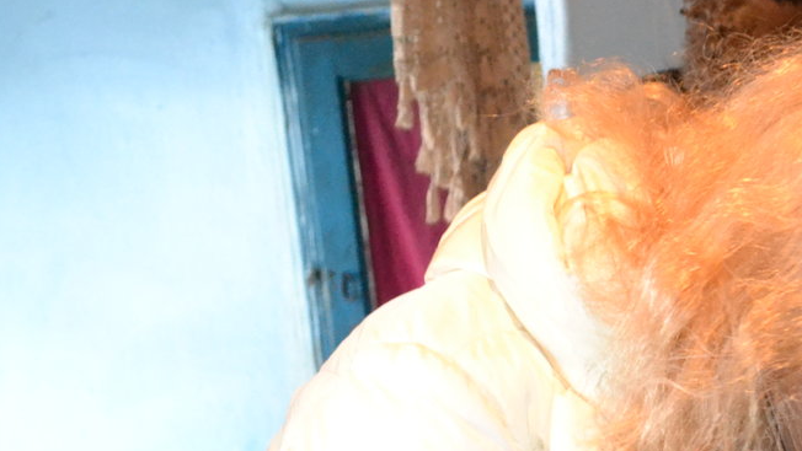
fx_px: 2361
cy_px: 567
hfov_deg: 17.9
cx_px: 1078
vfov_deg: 10.7
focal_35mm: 111
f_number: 3.8
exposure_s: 1/60
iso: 3200
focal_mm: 20
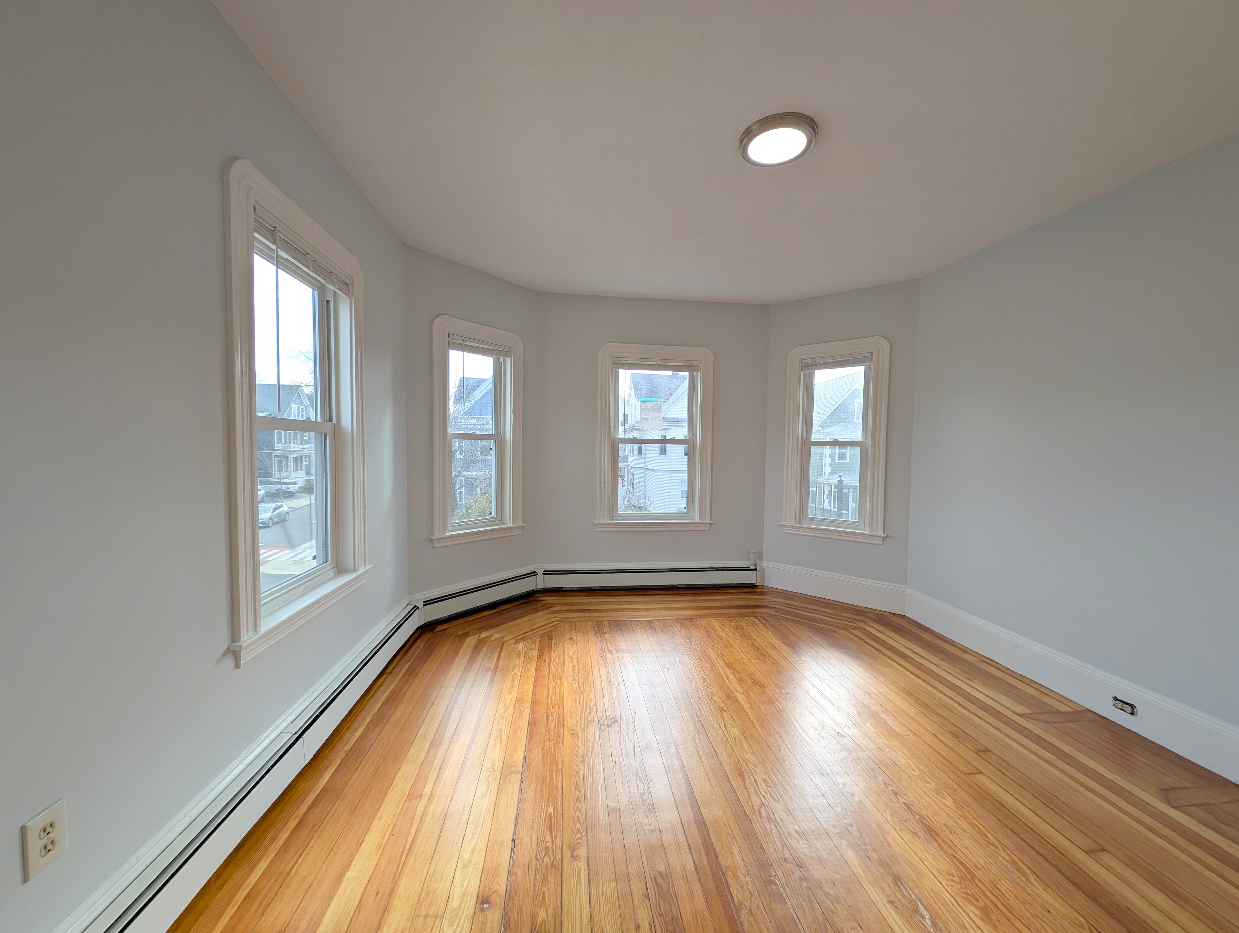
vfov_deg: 94.6
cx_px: 620
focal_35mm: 12
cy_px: 466
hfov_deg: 110.5
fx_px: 430
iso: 41
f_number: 1.95
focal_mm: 2.23
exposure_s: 1/302
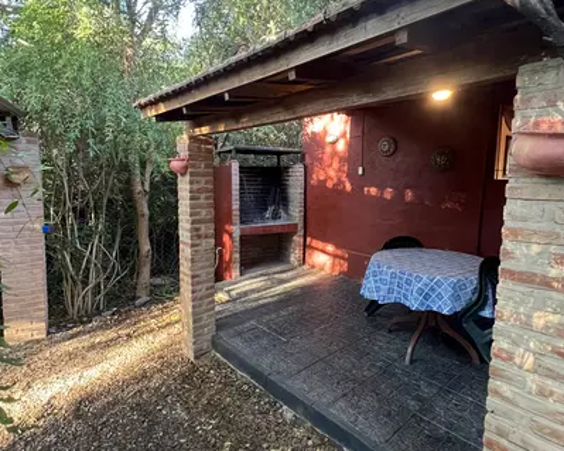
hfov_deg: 100.7
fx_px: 234
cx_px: 280
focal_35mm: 14
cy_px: 219
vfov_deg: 87.9
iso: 640
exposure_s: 1/60
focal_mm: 1.57
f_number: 1.8
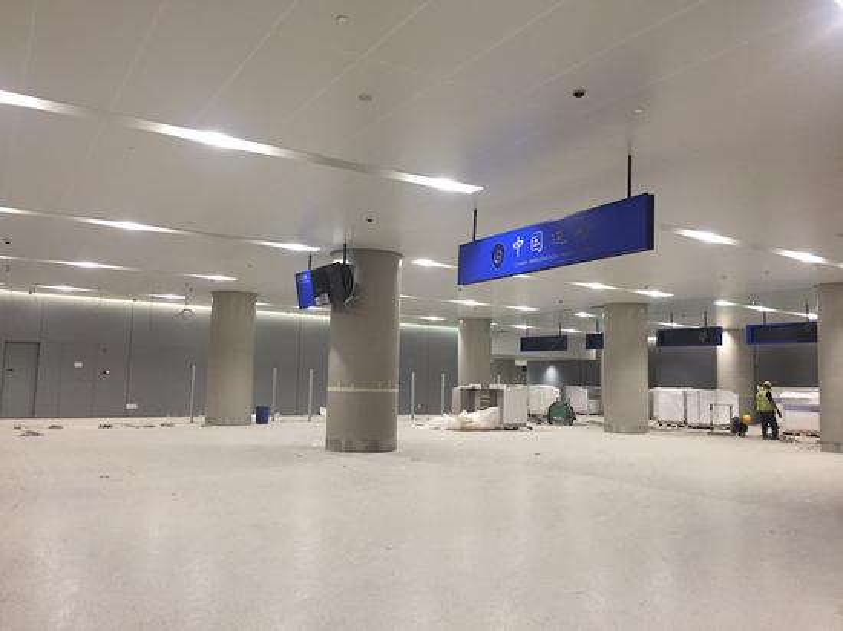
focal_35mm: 29
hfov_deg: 61.7
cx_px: 422
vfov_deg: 48.2
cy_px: 316
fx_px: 706
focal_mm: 4.15
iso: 160
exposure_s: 1/33
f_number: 2.2
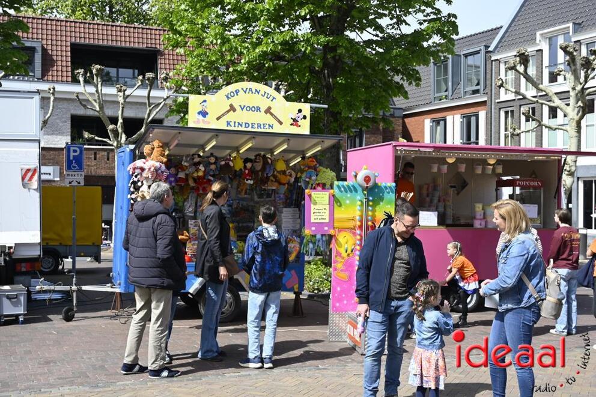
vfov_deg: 30.5
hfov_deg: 44.5
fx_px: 728
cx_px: 298
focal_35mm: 44
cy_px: 198
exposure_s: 1/320
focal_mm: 29.5
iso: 100
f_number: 6.3
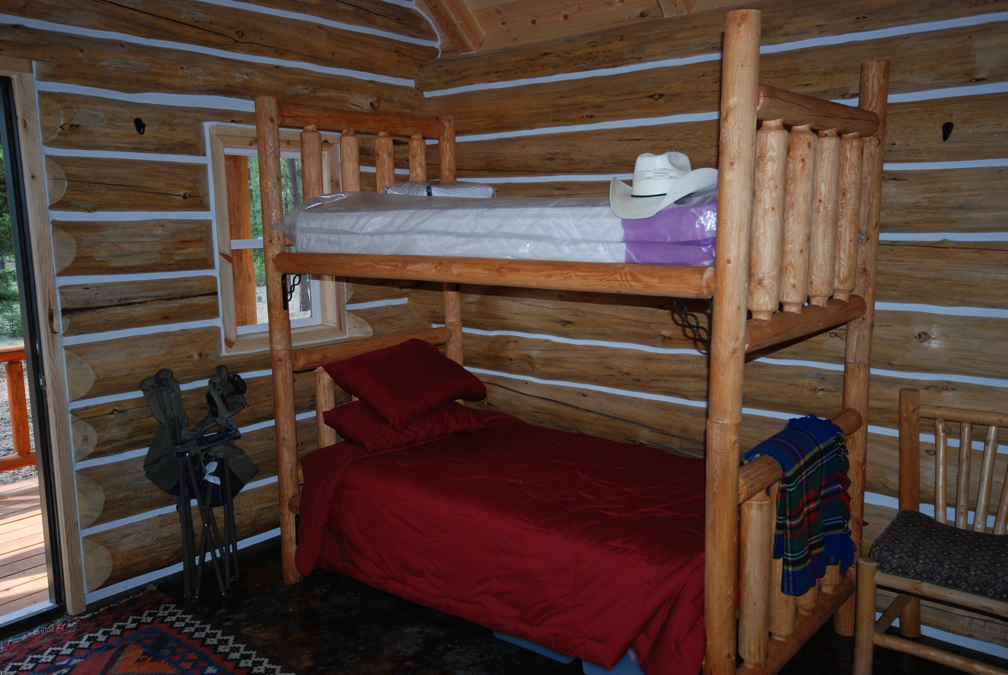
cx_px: 504
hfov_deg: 61.9
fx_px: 841
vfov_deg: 43.7
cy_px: 338
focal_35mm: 30
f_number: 5.6
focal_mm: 20
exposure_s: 1/60
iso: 200
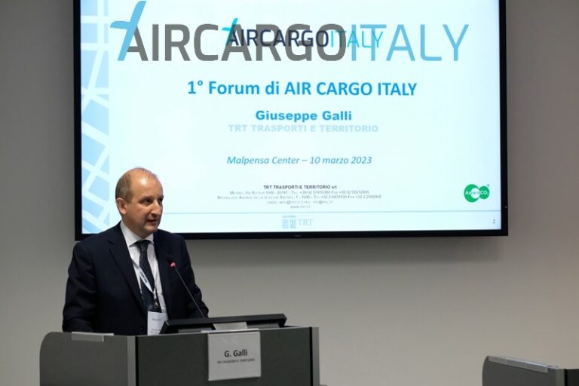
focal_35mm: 83
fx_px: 1335
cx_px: 290
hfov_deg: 24.5
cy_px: 193
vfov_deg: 16.5
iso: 3200
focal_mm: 55
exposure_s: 1/250
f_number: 4
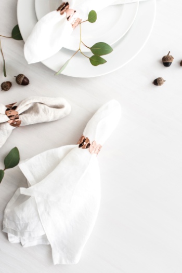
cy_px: 136
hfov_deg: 37.8
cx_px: 91
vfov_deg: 54.5
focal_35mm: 35
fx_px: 266
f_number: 4.5
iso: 1000
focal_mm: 35
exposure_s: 1/80
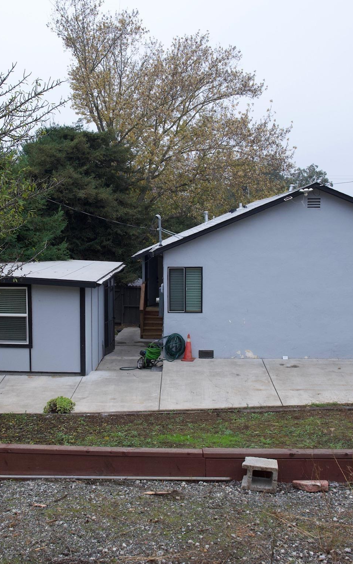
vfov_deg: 52.7
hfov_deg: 34.2
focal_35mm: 37
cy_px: 284
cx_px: 127
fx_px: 569
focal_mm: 16
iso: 1000
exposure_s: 1/500
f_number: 5.6
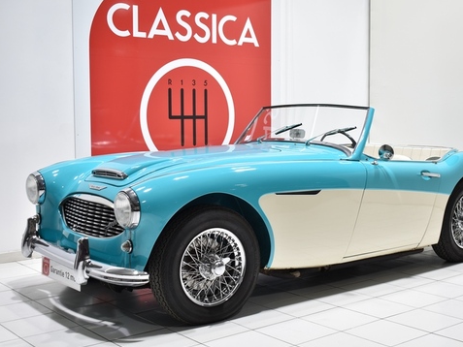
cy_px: 176
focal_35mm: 52
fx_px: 690
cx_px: 264
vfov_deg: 28.3
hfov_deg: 37.0
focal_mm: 31
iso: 100
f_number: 4.2
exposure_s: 1/15
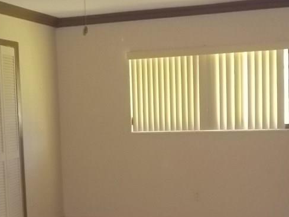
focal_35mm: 67
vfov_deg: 21.7
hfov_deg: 28.9
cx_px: 124
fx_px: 560
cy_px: 169
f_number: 2.9
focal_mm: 5.7
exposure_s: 1/30
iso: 400
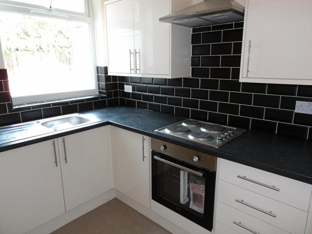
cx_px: 156
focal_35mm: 24
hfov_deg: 71.6
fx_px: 216
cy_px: 117
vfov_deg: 56.8
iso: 200
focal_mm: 4.3
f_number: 4.1
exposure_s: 1/19
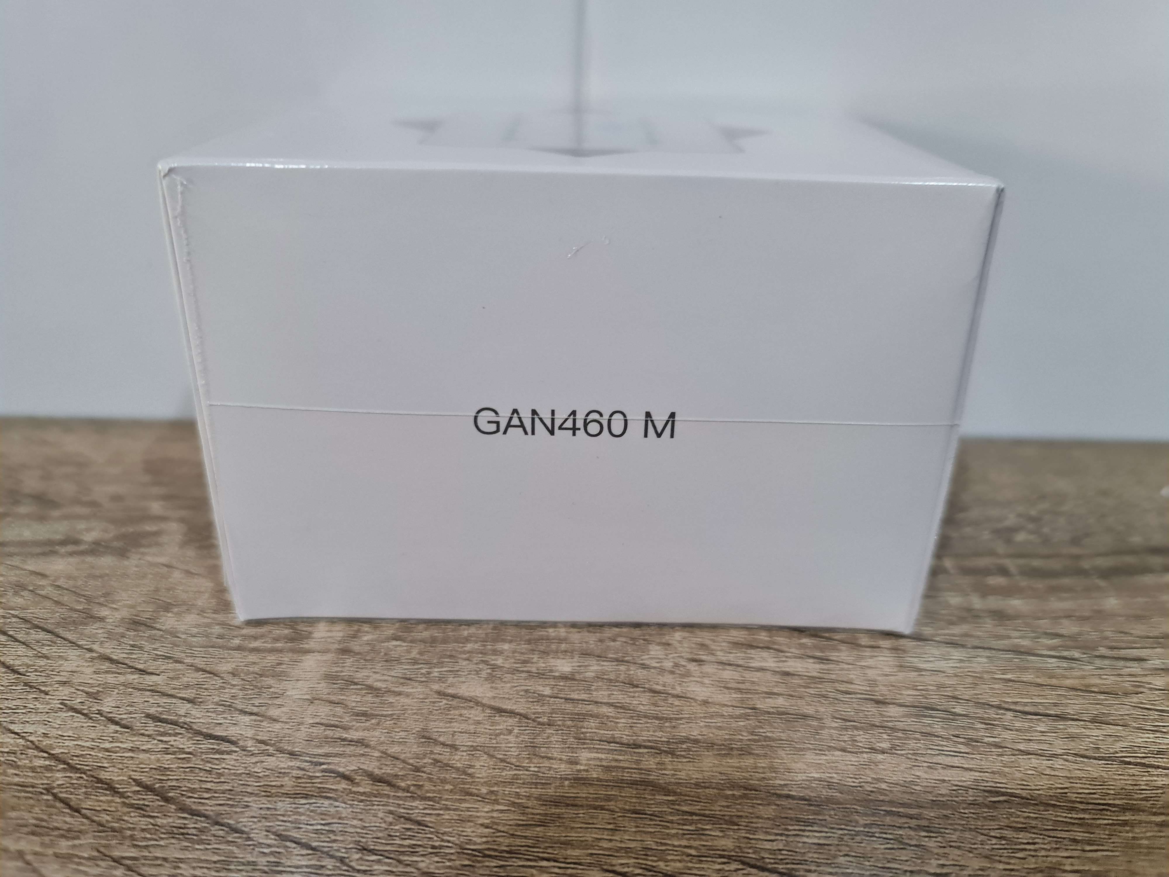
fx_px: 844
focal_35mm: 25
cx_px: 584
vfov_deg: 54.9
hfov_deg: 69.4
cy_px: 438
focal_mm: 7
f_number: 1.8
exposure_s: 1/50
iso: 640
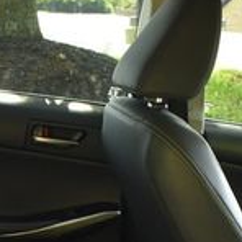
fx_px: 783
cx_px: 64
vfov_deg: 16.3
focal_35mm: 99
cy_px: 341
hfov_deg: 17.5
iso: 900
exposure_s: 1/125
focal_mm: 18
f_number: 3.5
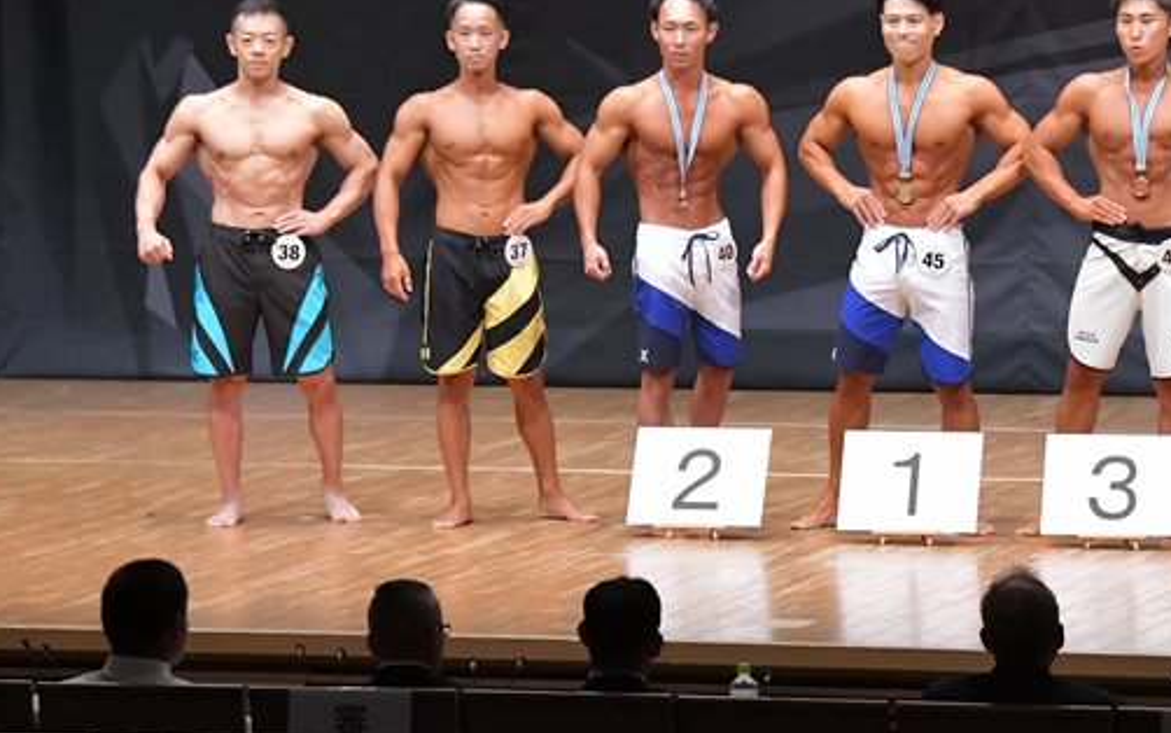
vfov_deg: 5.6
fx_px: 7533
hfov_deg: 8.9
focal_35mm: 236
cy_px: 259
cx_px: 855
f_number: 5.6
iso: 8000
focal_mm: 100
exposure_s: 1/400
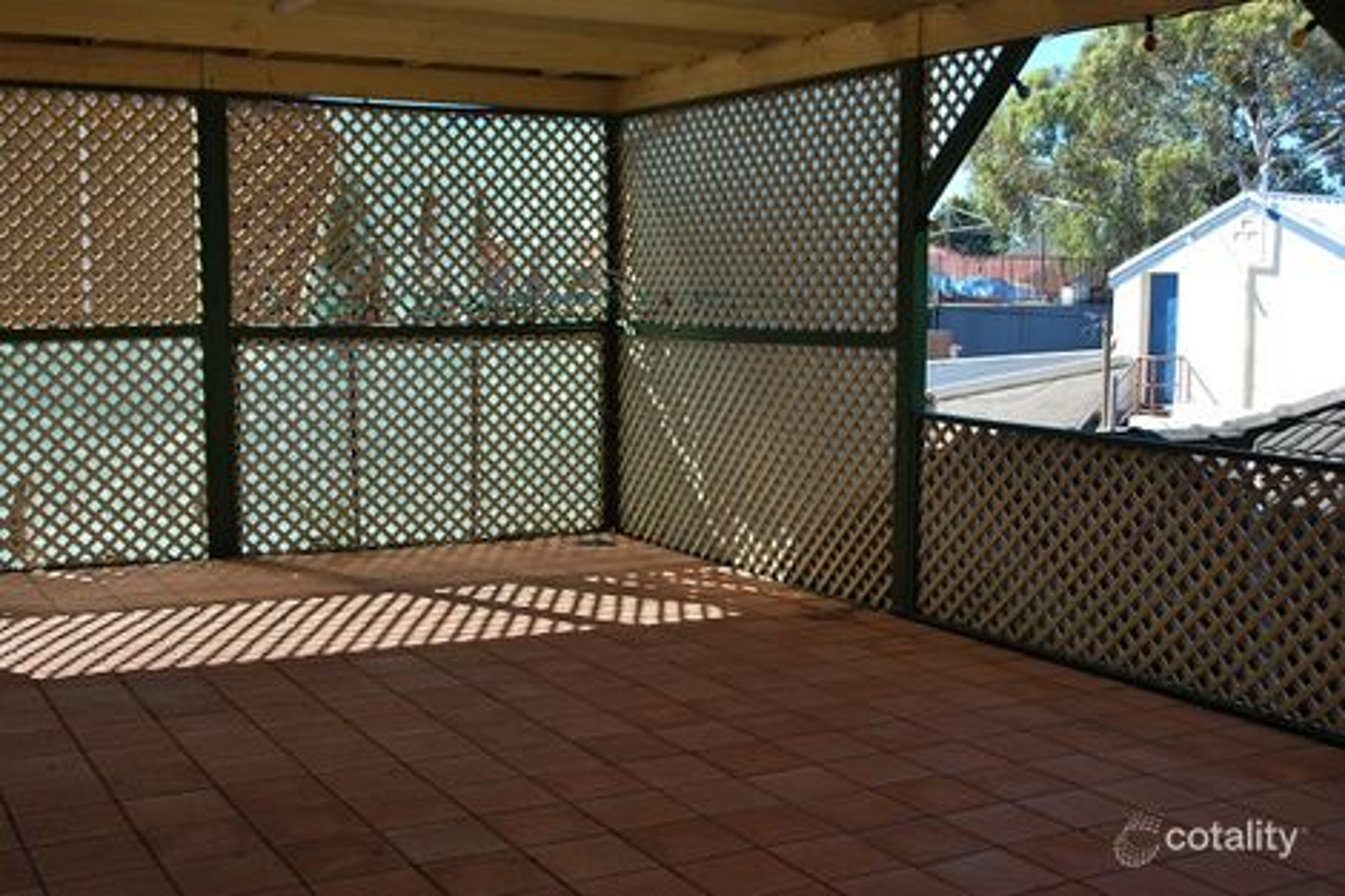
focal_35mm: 42
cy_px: 448
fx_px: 1569
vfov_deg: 31.9
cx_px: 672
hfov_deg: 46.4
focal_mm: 28
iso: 100
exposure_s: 1/125
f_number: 5.6
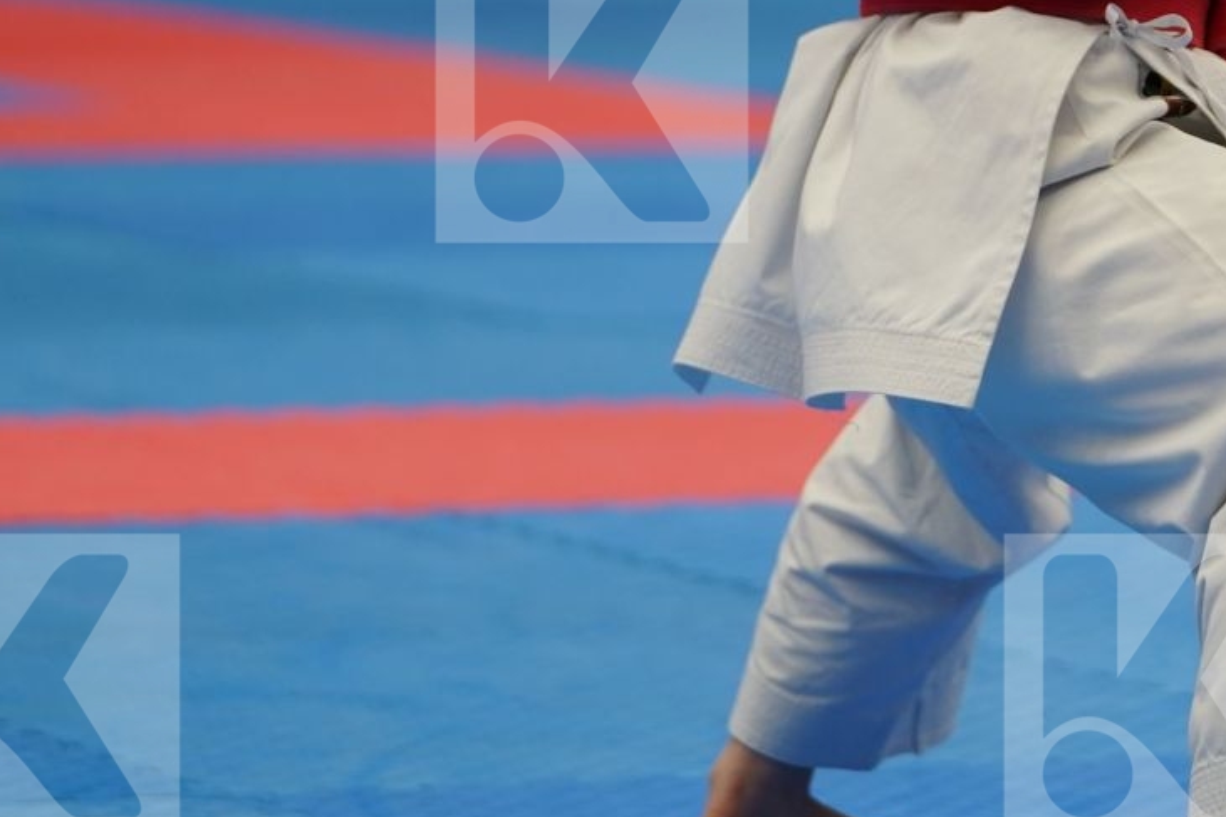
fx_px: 10486
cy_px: 91
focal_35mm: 308
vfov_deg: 4.5
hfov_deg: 6.7
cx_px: 1161
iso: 400
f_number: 2.8
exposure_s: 1/320
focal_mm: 125
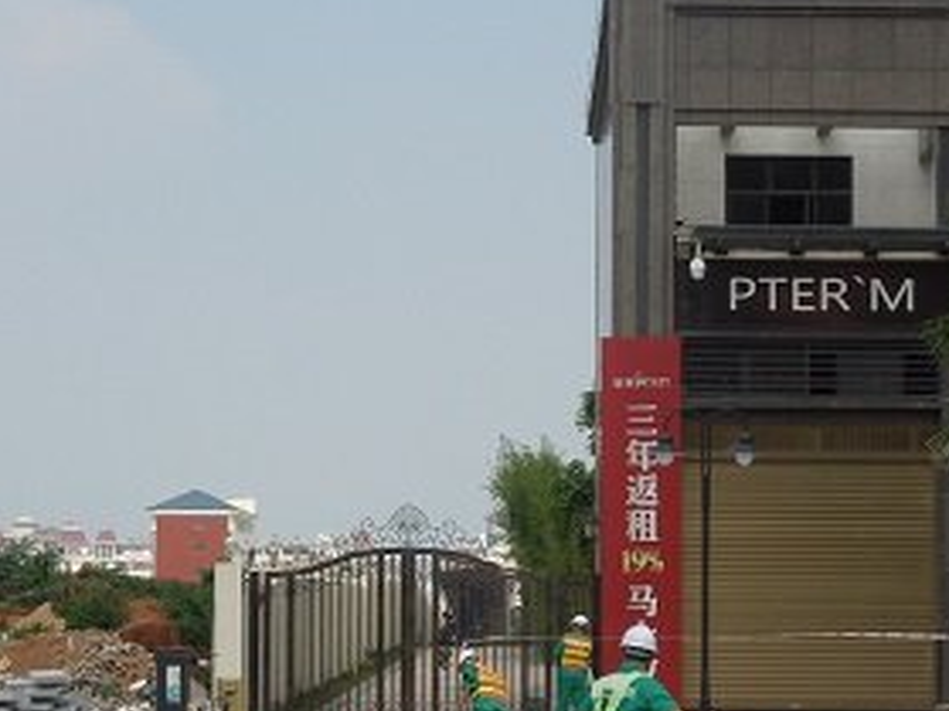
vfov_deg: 12.7
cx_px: 633
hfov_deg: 16.9
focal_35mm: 116
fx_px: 3179
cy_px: 538
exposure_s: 1/800
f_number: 4.2
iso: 100
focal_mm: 9.8
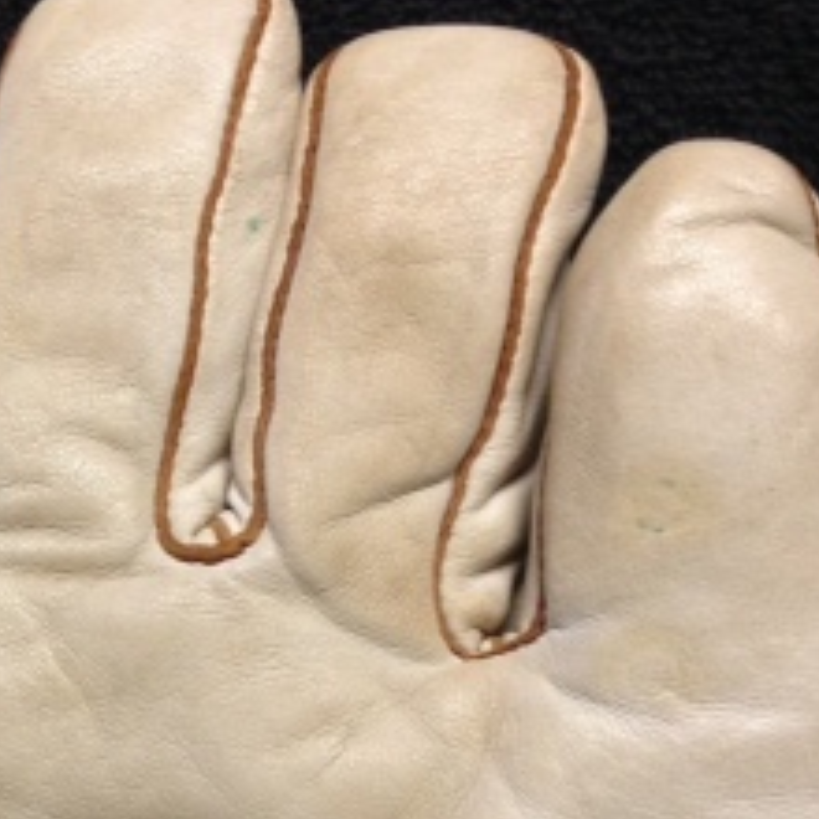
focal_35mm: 85
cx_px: 89
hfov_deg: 20.0
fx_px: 2275
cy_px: 882
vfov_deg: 19.6
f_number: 2.4
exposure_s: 1/20
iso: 80
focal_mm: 4.12
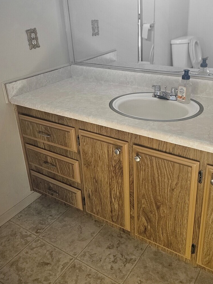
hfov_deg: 42.8
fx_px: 271
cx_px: 122
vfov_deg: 55.1
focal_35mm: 33
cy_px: 120
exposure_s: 1/120
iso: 800
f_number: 1.7
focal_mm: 6.3
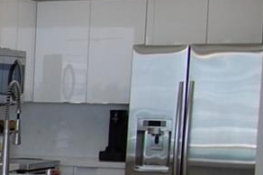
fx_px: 1080
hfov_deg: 11.3
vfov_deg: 9.0
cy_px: 253
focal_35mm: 148
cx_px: -395
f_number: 5.6
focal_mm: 18
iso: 250
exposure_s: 1/125
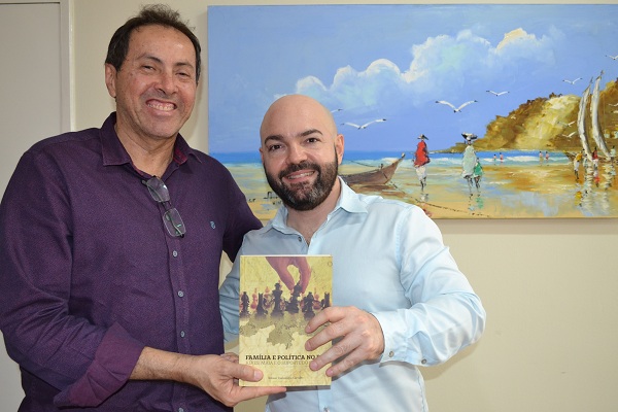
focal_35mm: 30
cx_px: 309
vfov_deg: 43.6
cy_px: 206
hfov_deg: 61.9
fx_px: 515
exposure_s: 1/60
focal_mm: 20
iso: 900
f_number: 3.8
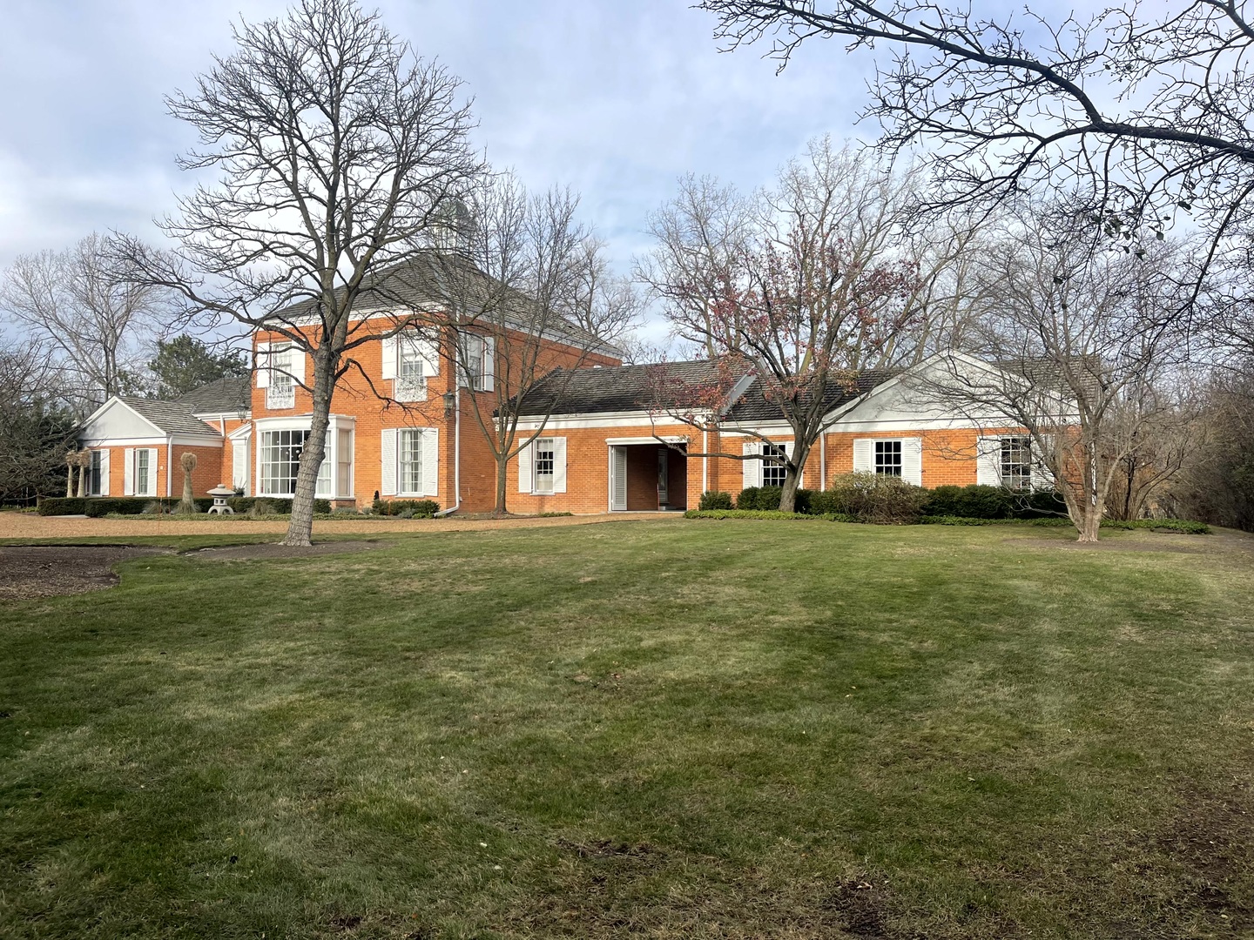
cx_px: 627
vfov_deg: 54.9
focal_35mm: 25
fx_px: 906
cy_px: 470
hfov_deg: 69.4
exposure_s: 1/2083
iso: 32
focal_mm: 5.1
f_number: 1.6
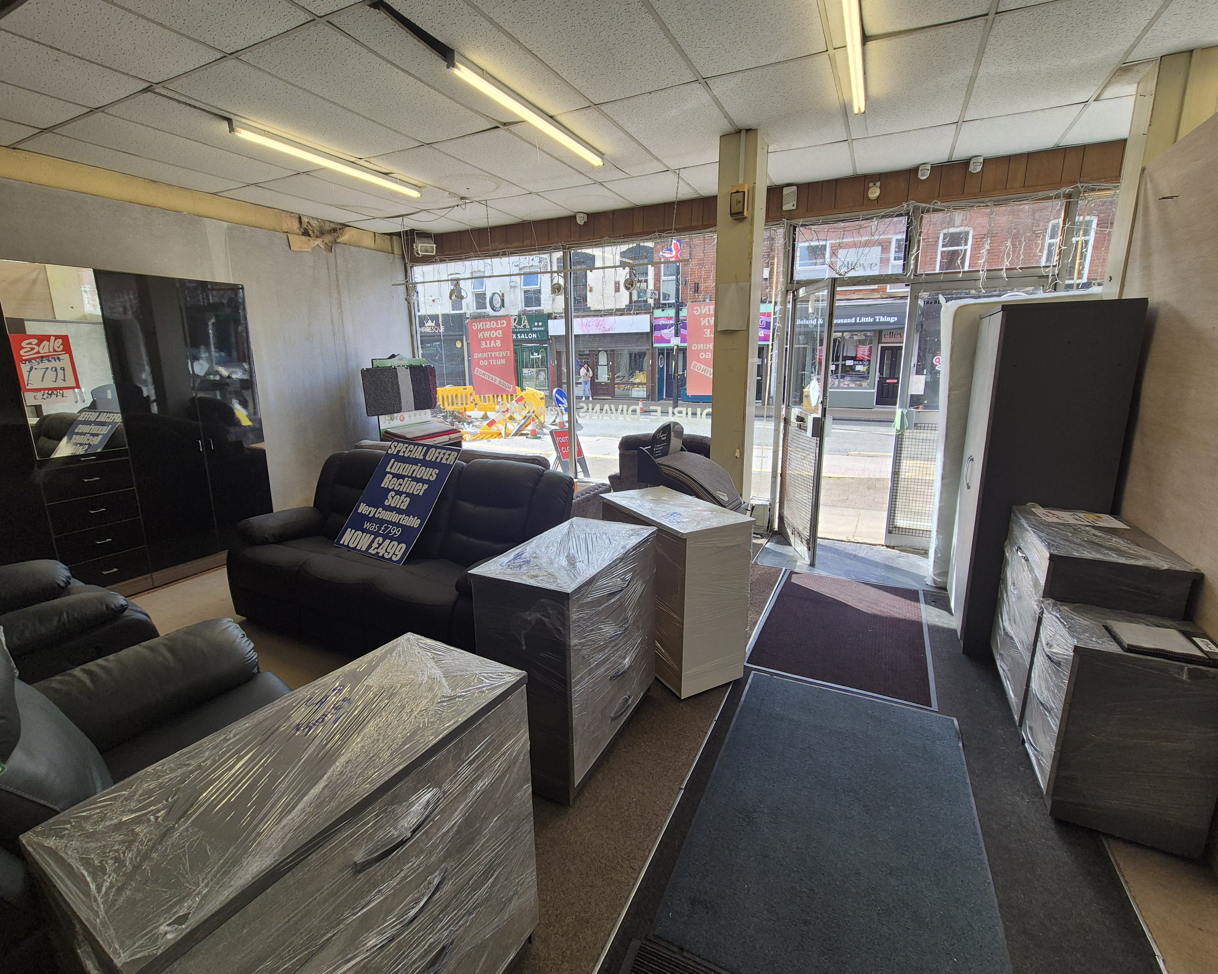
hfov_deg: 100.7
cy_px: 473
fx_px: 505
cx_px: 608
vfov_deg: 88.0
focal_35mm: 14
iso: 50
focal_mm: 2.2
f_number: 2.2
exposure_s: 1/304
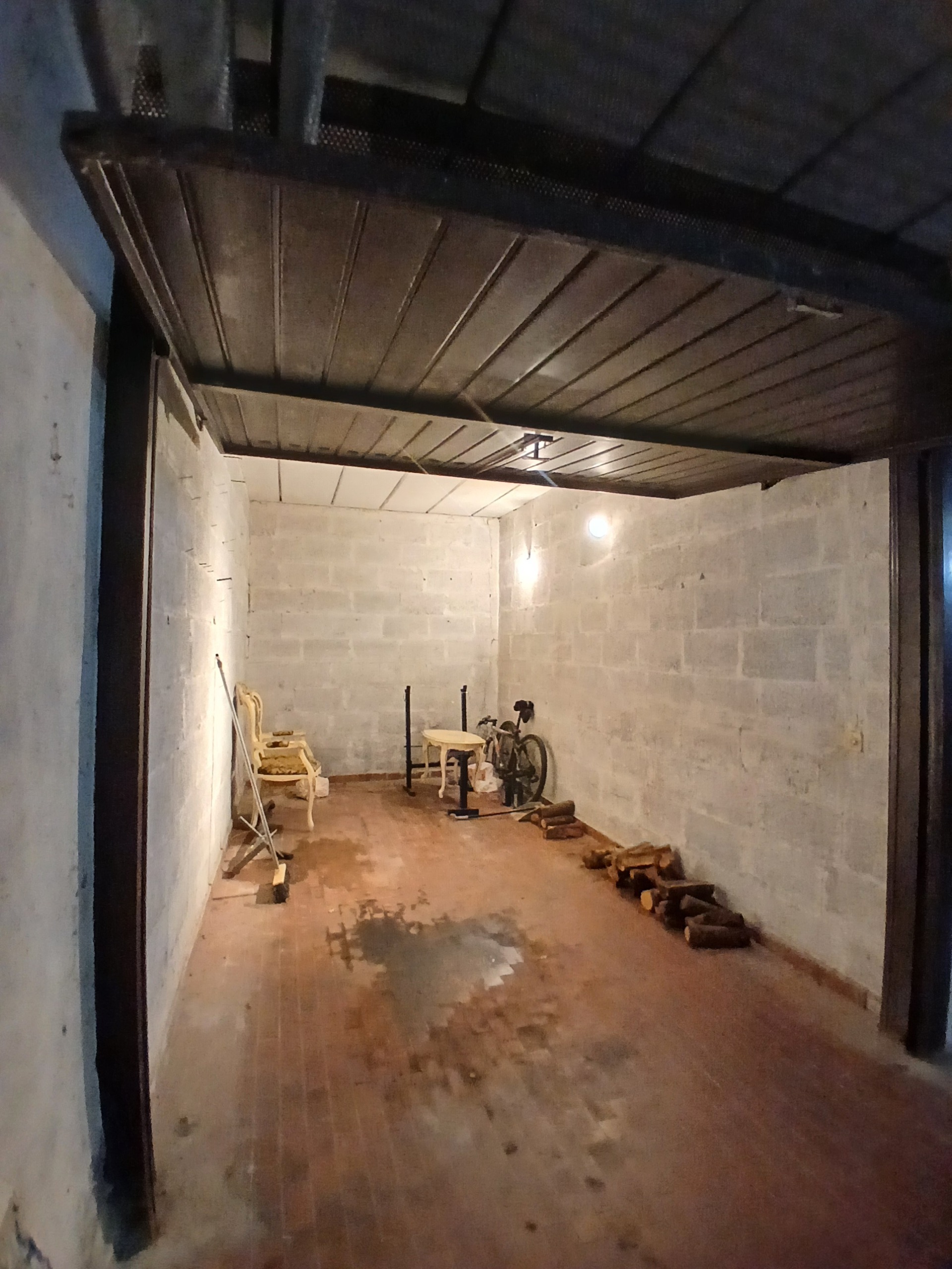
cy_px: 634
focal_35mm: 17
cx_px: 476
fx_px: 623
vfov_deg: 91.0
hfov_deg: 74.7
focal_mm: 1.4
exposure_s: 1/25
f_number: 2.2
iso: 400
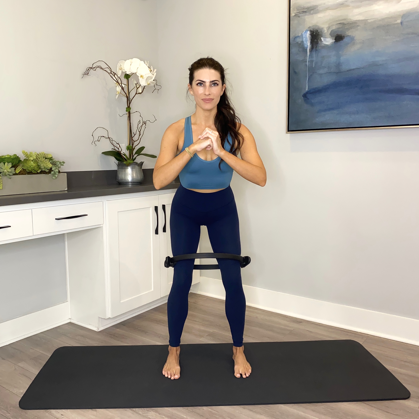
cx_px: 195
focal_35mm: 31
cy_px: 210
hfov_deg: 52.5
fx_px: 425
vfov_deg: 52.5
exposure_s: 1/60
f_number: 1.8
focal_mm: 4.25
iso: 100
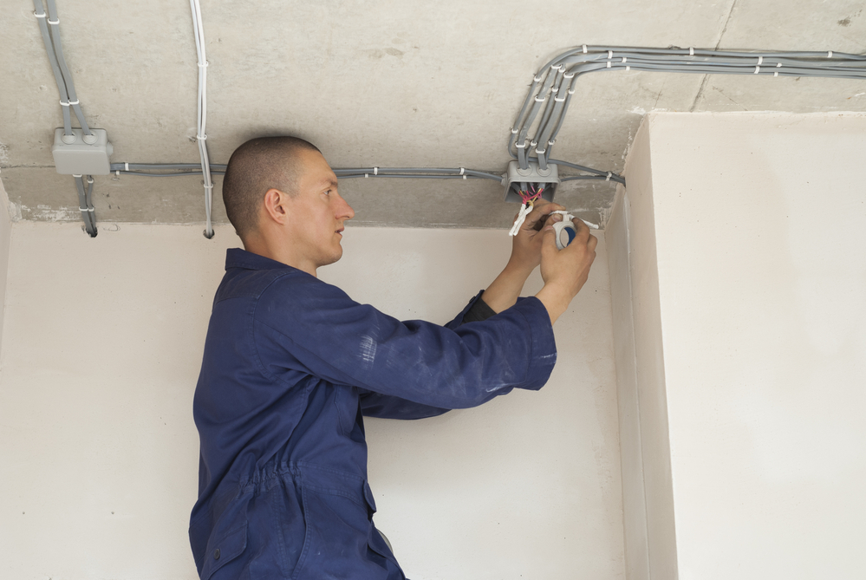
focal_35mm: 75
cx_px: 433
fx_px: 1807
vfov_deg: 18.2
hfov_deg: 27.0
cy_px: 290
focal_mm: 50
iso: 100
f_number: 4.5
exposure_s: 1/40
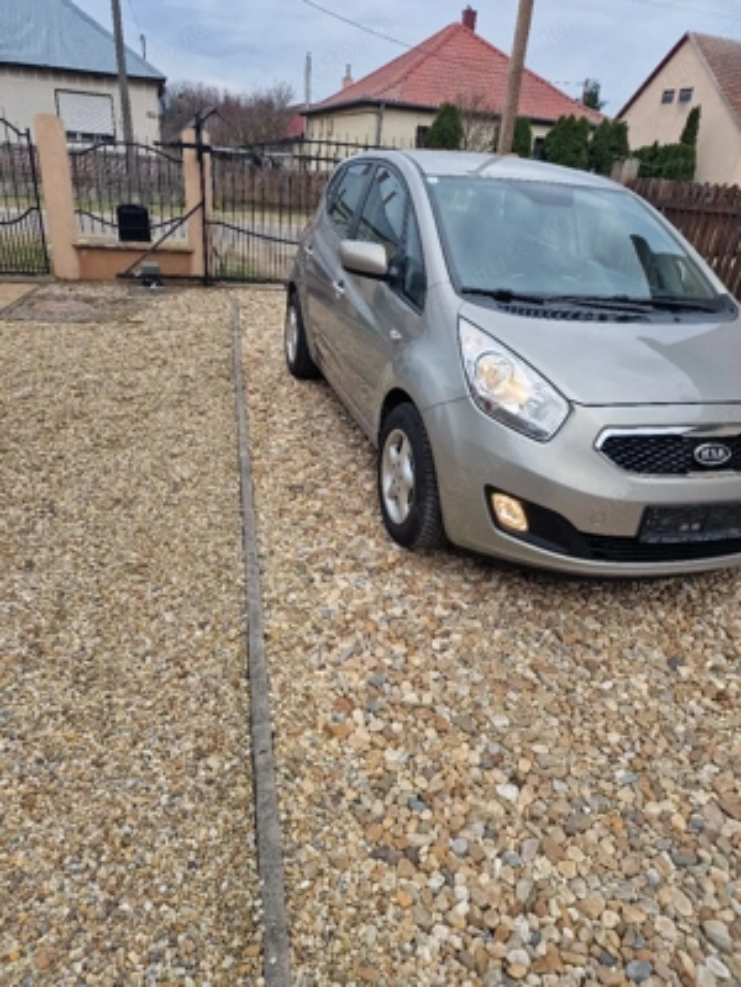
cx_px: 370
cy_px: 494
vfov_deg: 73.9
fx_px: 656
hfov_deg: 58.9
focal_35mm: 23
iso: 50
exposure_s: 1/233
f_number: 1.8
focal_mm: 6.4
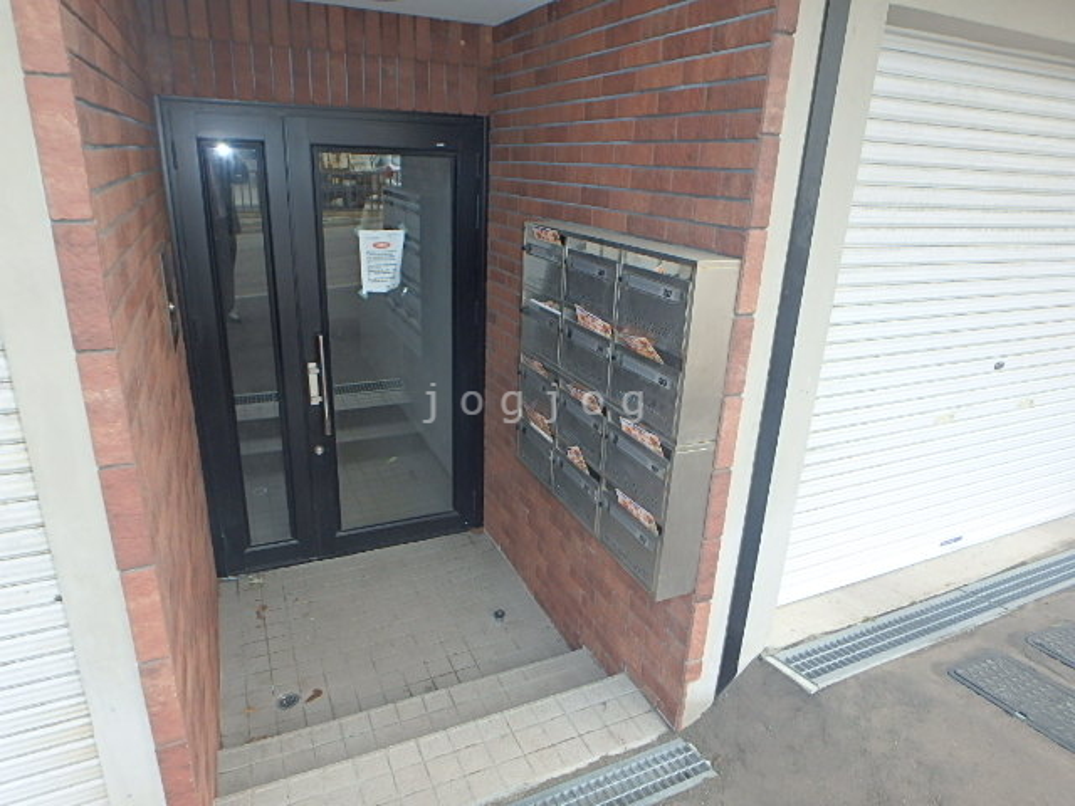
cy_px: 403
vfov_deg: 63.4
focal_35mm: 21
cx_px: 538
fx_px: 652
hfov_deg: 79.0
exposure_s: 1/160
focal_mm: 3.7
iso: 125
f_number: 3.5
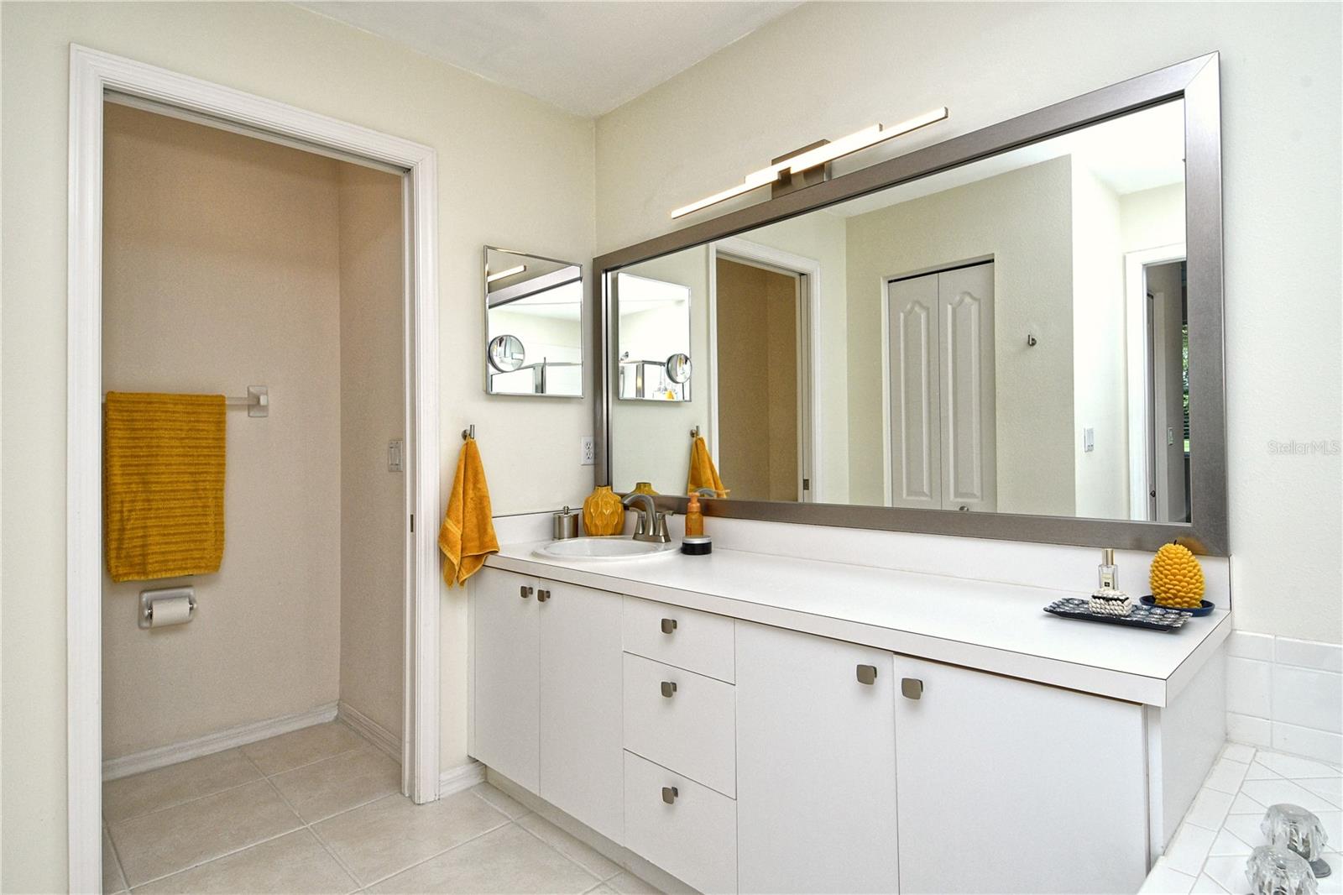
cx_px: 672
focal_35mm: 18
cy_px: 448
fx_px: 671
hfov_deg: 90.0
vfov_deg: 67.4
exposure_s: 1/250
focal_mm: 12
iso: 640
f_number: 14
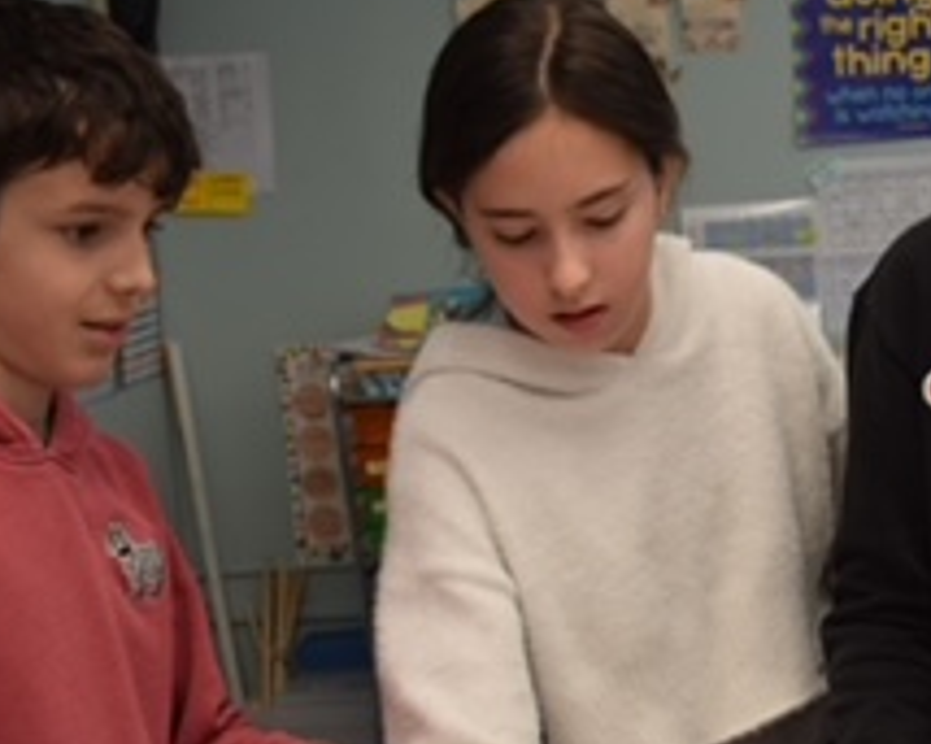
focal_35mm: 76
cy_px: 583
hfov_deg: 23.7
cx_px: 983
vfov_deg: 20.0
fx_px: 2093
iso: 400
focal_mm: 18
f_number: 4.5
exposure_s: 1/80
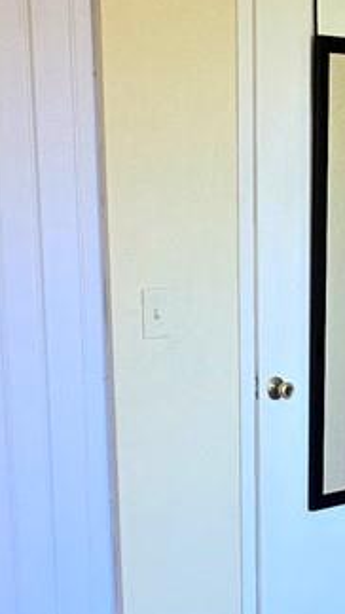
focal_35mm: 70
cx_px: 227
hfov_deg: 17.2
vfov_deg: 29.0
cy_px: 551
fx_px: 1140
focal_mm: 2.2
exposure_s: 1/60.2
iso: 64
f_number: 2.2
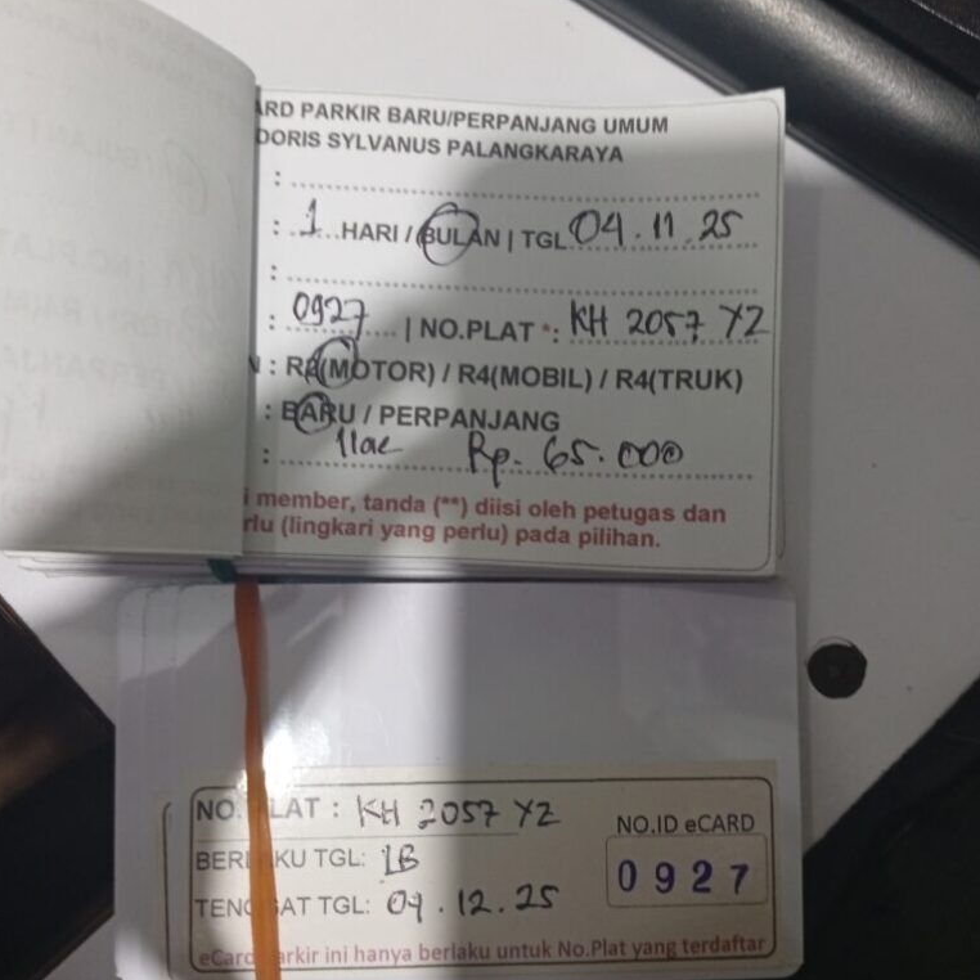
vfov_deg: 51.0
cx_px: 487
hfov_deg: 51.1
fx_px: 1025
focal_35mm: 32
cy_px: 548
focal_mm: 3.98
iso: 564
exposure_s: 1/20
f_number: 1.8
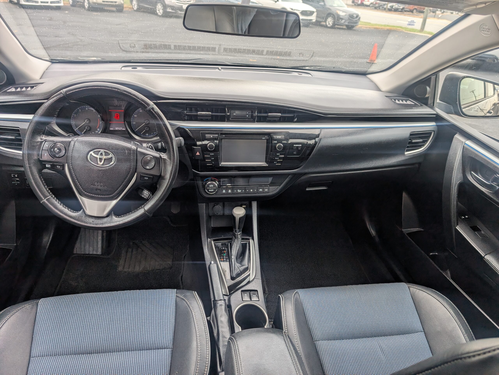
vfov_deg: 56.9
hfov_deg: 71.5
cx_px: 250
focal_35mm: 24
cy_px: 188
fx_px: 346
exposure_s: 1/64.6
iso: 32
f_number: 1.68
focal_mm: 6.9
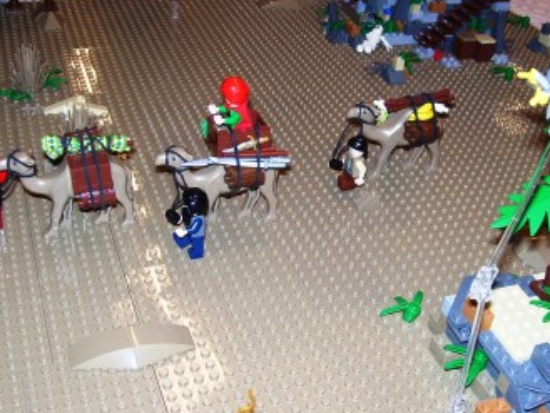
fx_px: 779
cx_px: 281
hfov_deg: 38.9
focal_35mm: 49
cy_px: 196
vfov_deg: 29.7
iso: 80
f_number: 2.7
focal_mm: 6
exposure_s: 1/60
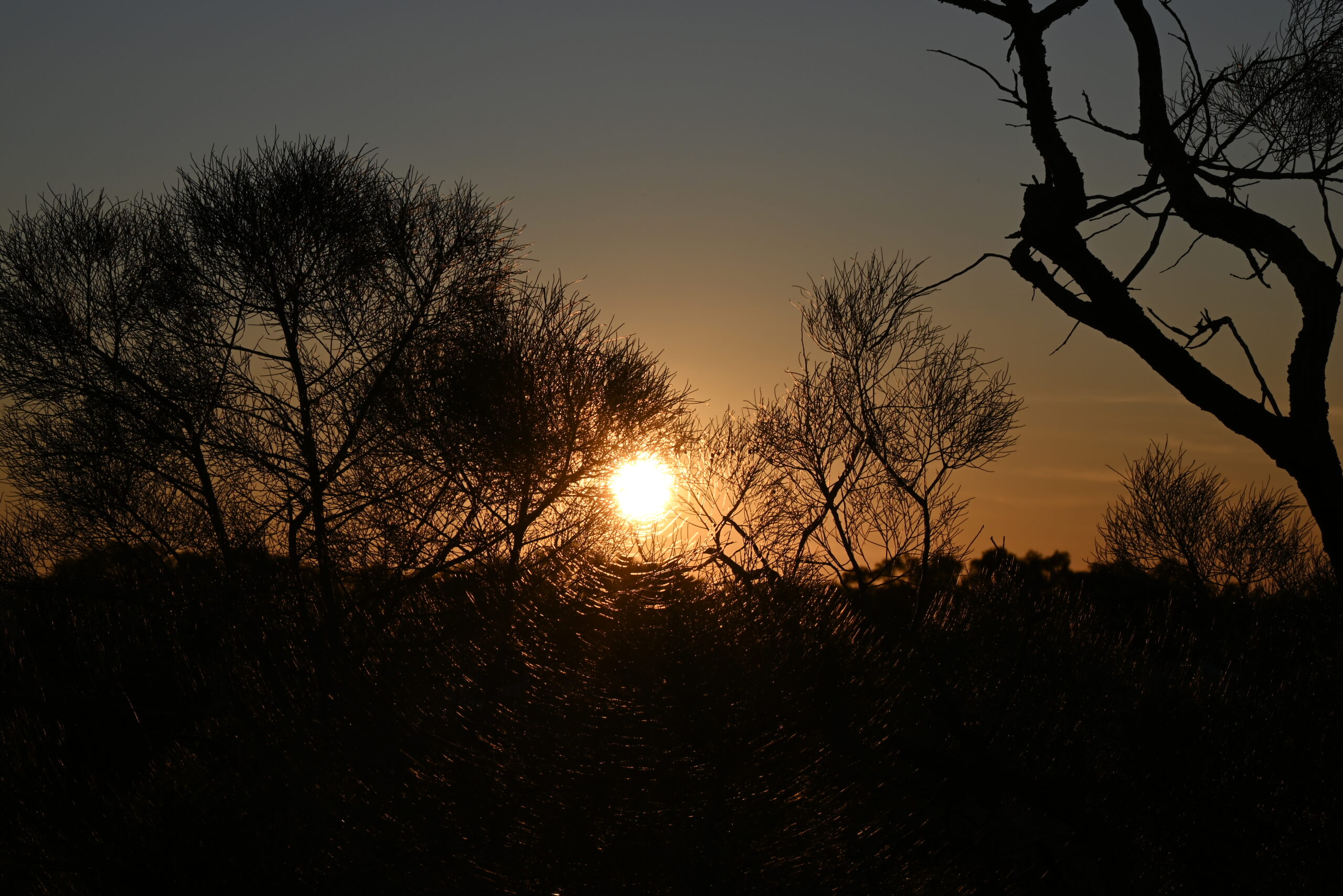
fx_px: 4851
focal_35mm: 130
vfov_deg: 10.6
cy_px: 448
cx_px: 672
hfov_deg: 15.8
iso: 100
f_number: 22
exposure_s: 1/160
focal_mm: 130
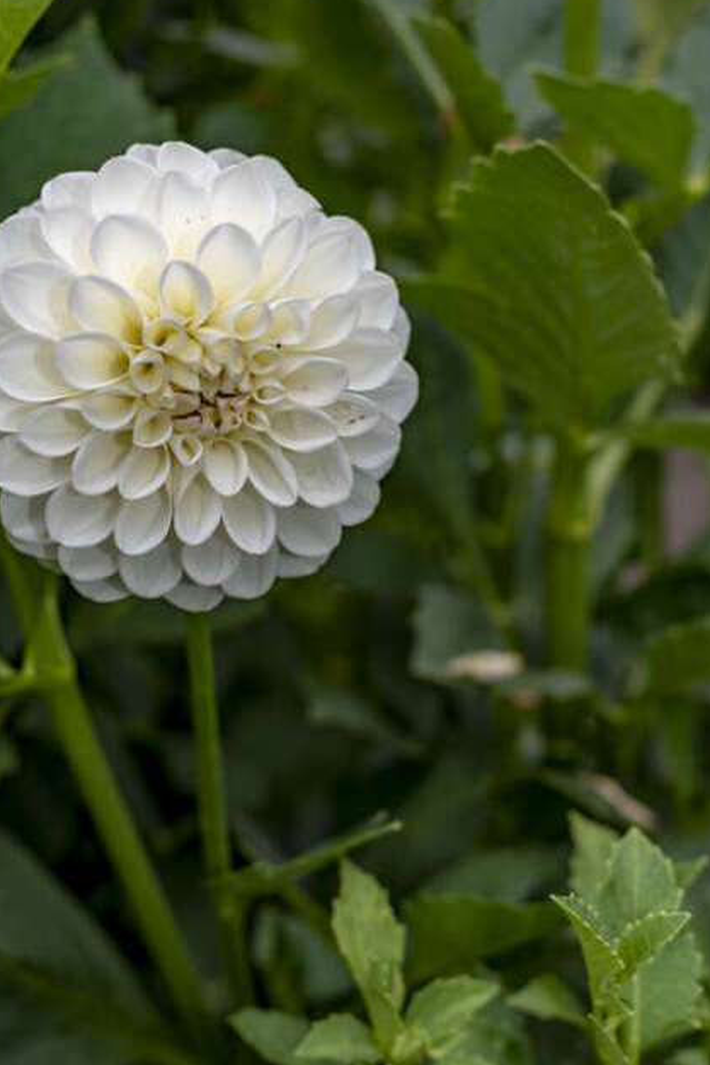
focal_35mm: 64
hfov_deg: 21.2
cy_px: 521
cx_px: 274
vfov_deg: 31.4
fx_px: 1892
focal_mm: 50
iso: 100
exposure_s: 1/250
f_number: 5
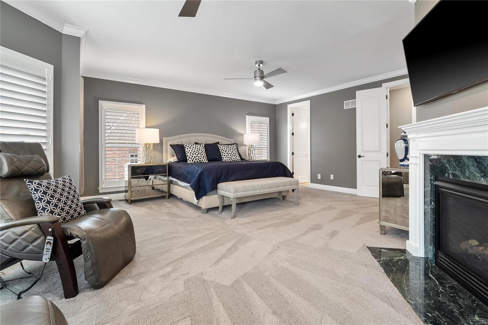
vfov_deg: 73.7
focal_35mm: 16
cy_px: 162
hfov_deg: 96.7
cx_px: 244
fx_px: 217
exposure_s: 1/3
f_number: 6.3
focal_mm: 8
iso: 400
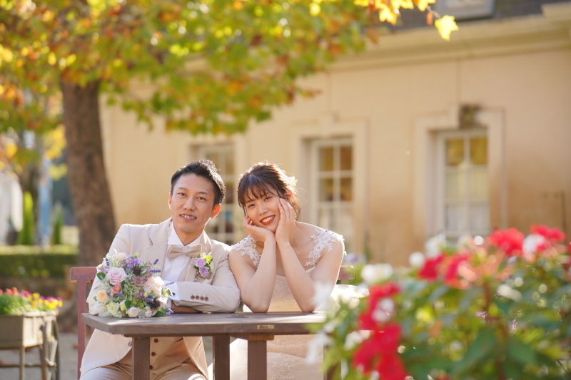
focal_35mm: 106
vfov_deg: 12.9
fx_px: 1681
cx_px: 286
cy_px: 190
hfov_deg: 19.3
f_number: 2.8
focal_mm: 106
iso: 400
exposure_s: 1/800
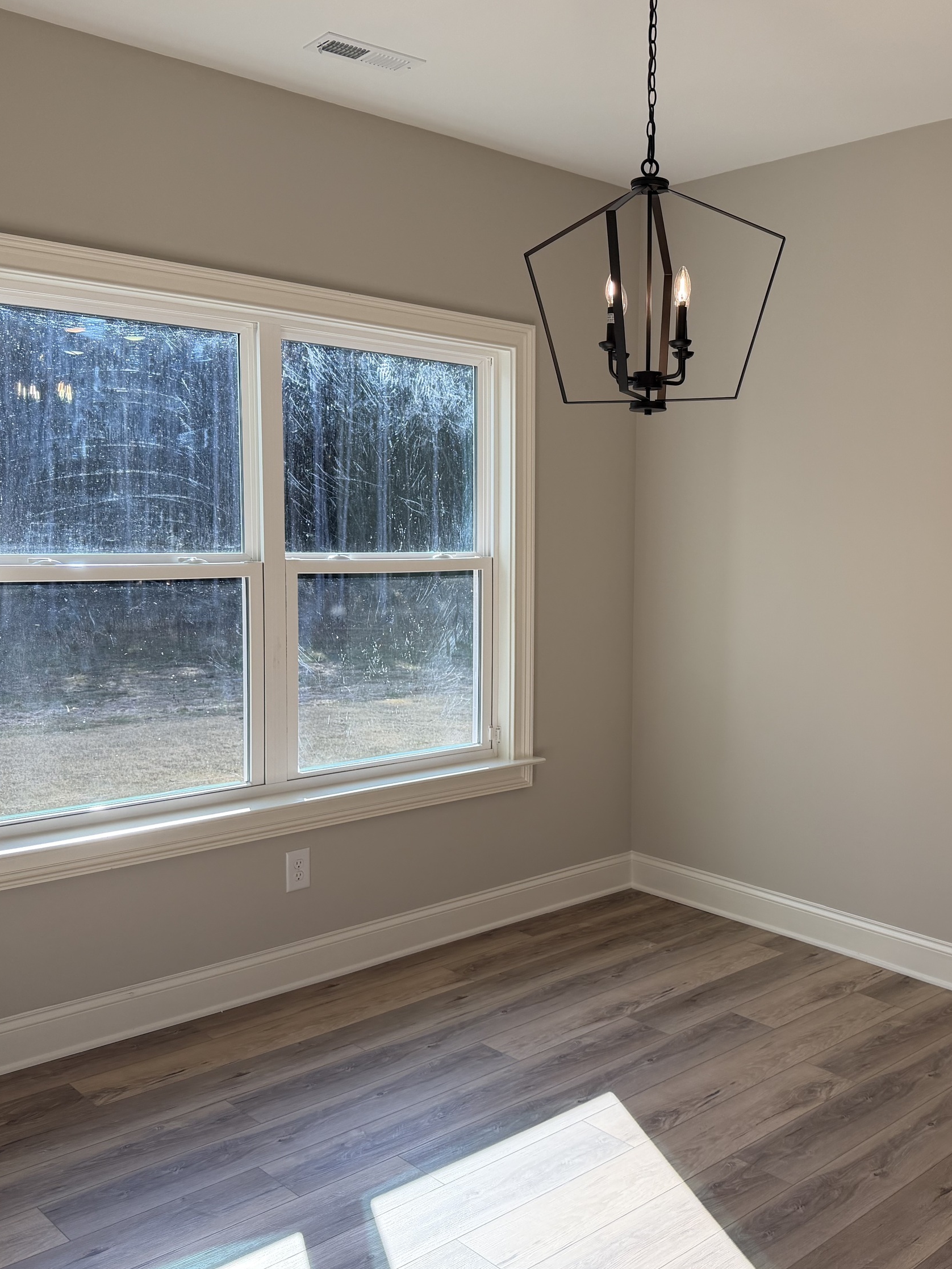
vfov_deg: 55.3
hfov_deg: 42.5
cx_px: 611
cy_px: 623
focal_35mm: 33
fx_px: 1210
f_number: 1.78
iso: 100
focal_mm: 6.76
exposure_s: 1/464
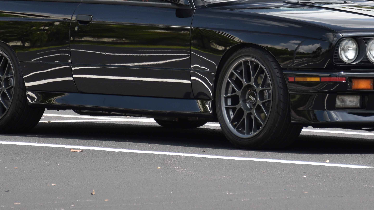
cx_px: 215
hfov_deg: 6.9
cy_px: -21
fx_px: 3095
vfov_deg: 3.9
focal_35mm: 312
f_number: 5.3
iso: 200
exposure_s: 1/250
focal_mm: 95
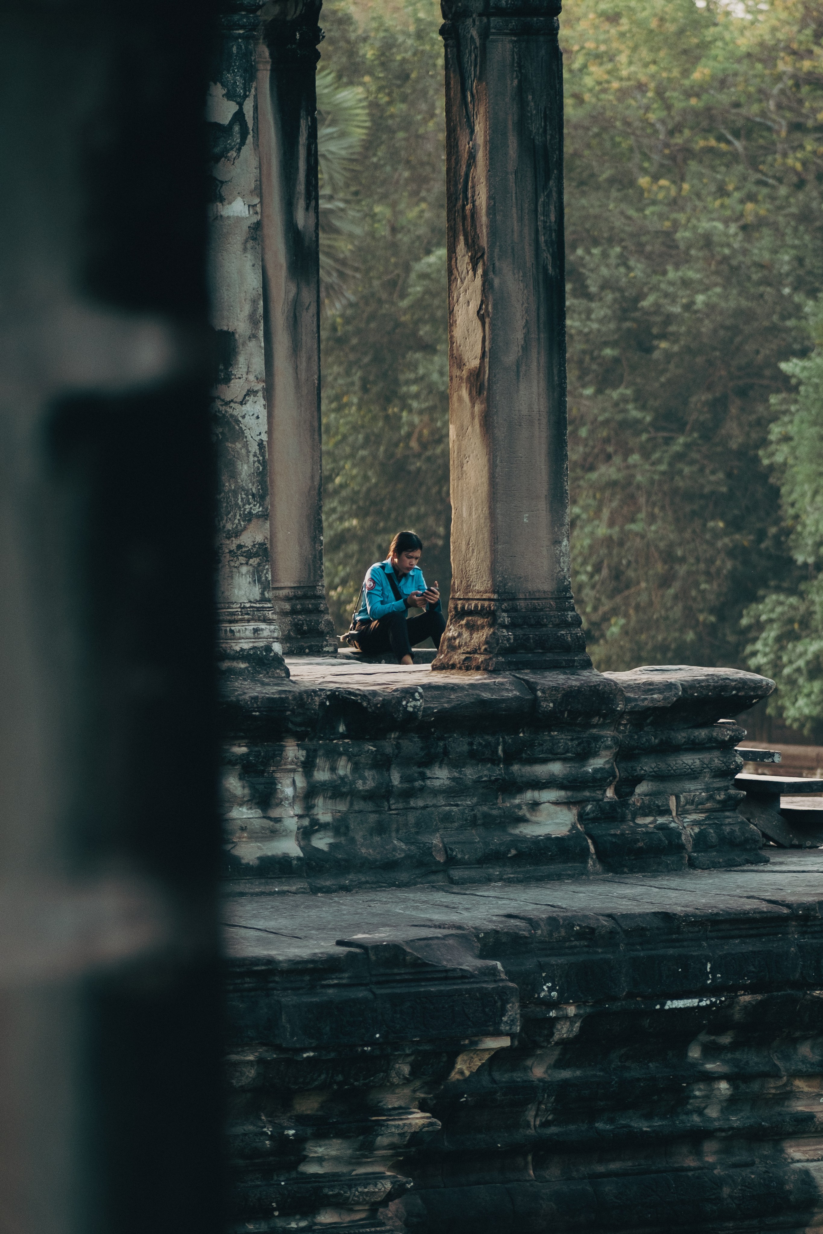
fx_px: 4389
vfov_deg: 16.0
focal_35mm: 128
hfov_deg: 10.7
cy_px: 617
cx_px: 412
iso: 1000
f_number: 1.8
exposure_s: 1/1250
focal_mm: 85
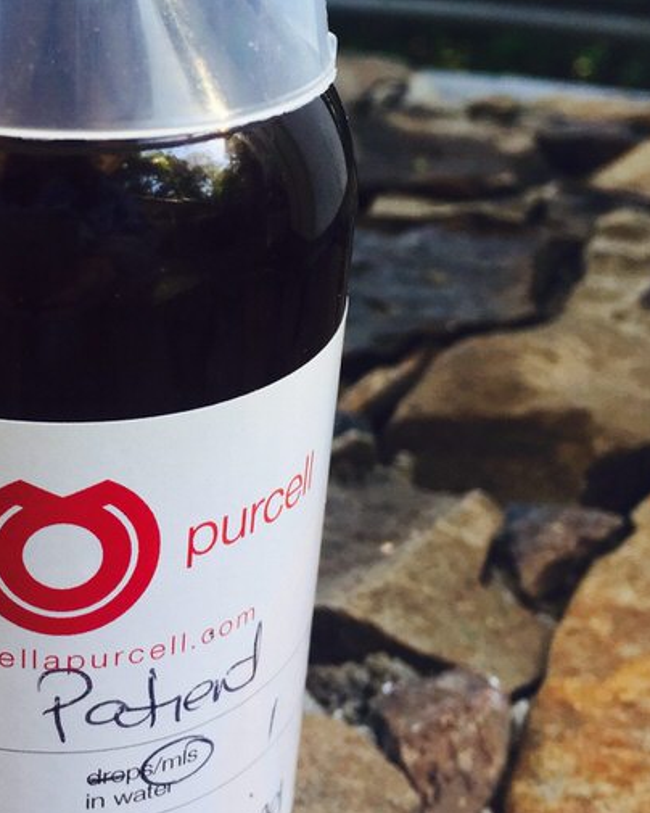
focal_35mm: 56
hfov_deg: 26.5
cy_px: 288
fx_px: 1347
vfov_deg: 33.4
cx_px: 111
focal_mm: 4.15
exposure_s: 1/50
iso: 32
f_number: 2.2
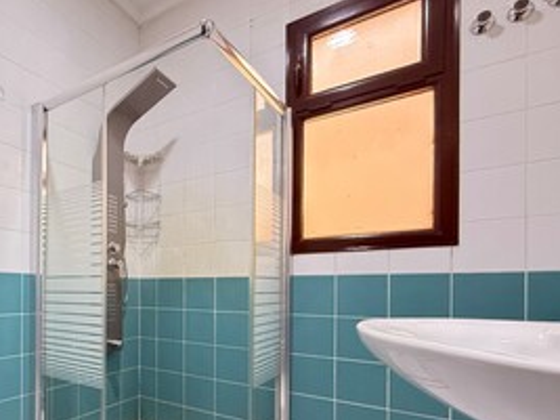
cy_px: 289
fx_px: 388
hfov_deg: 63.6
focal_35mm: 24
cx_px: 91
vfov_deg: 55.3
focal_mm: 2.22
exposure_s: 1/100
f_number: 2.2
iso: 640
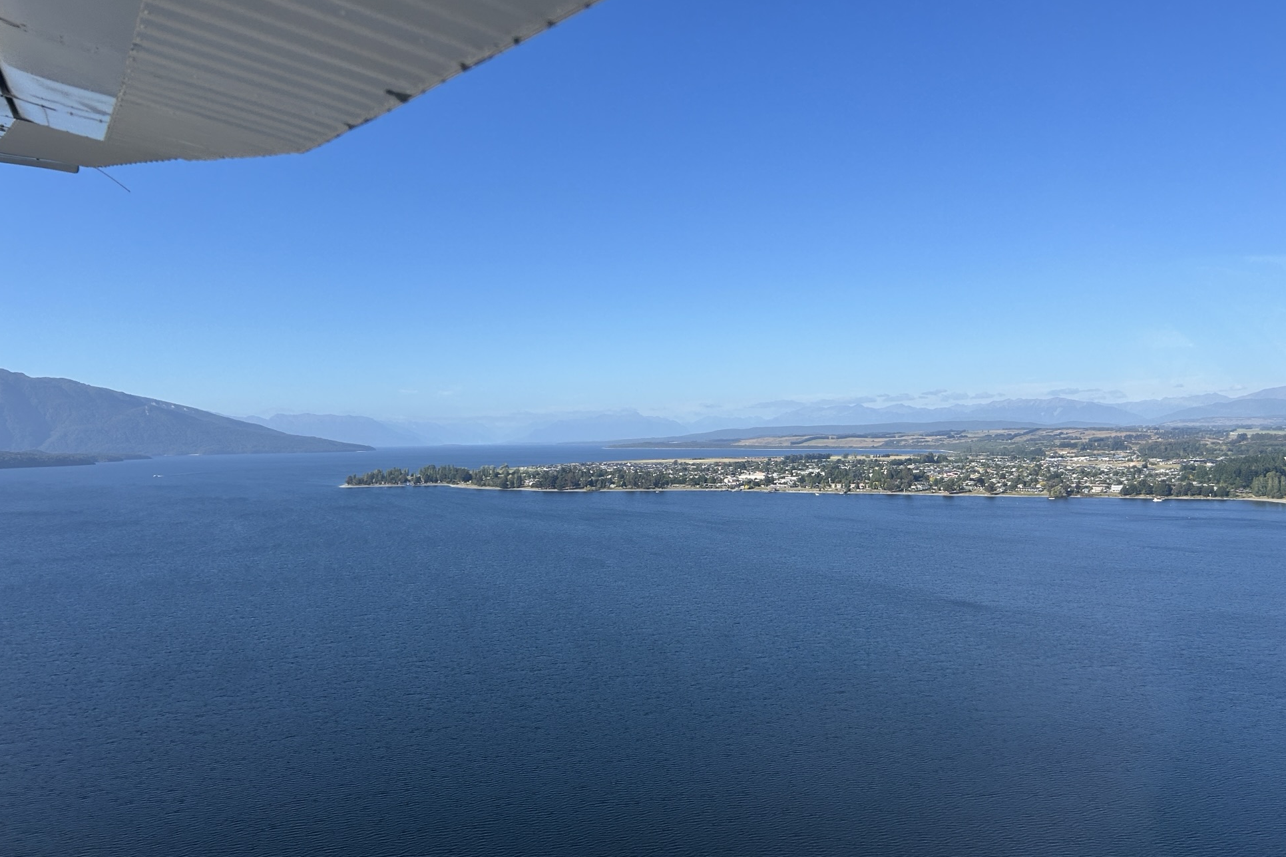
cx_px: 658
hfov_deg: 65.5
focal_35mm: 28
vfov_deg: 46.4
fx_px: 1000
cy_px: 444
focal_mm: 5.7
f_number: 1.5
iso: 50
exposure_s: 1/4630
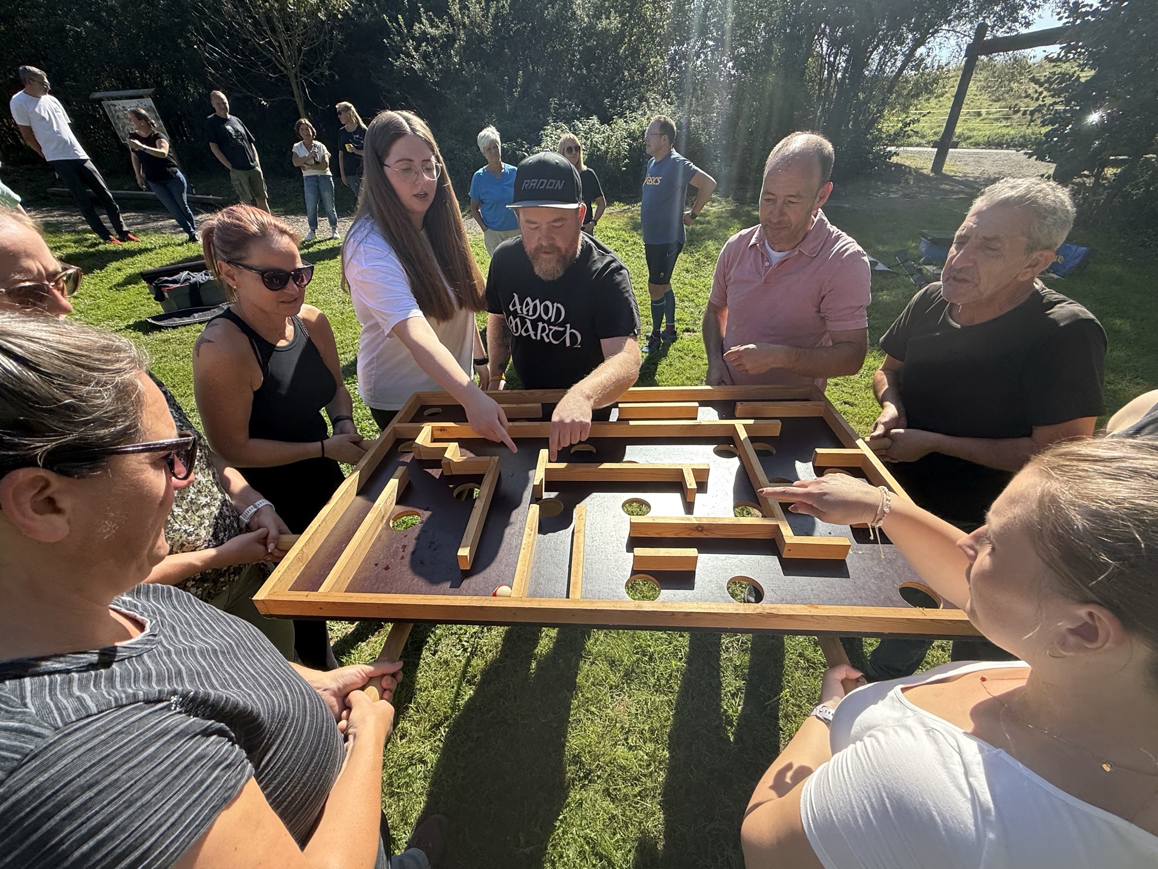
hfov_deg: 102.1
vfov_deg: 85.7
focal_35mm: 14
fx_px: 468
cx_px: 579
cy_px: 434
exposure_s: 1/1001
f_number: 2.2
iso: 50
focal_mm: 2.22
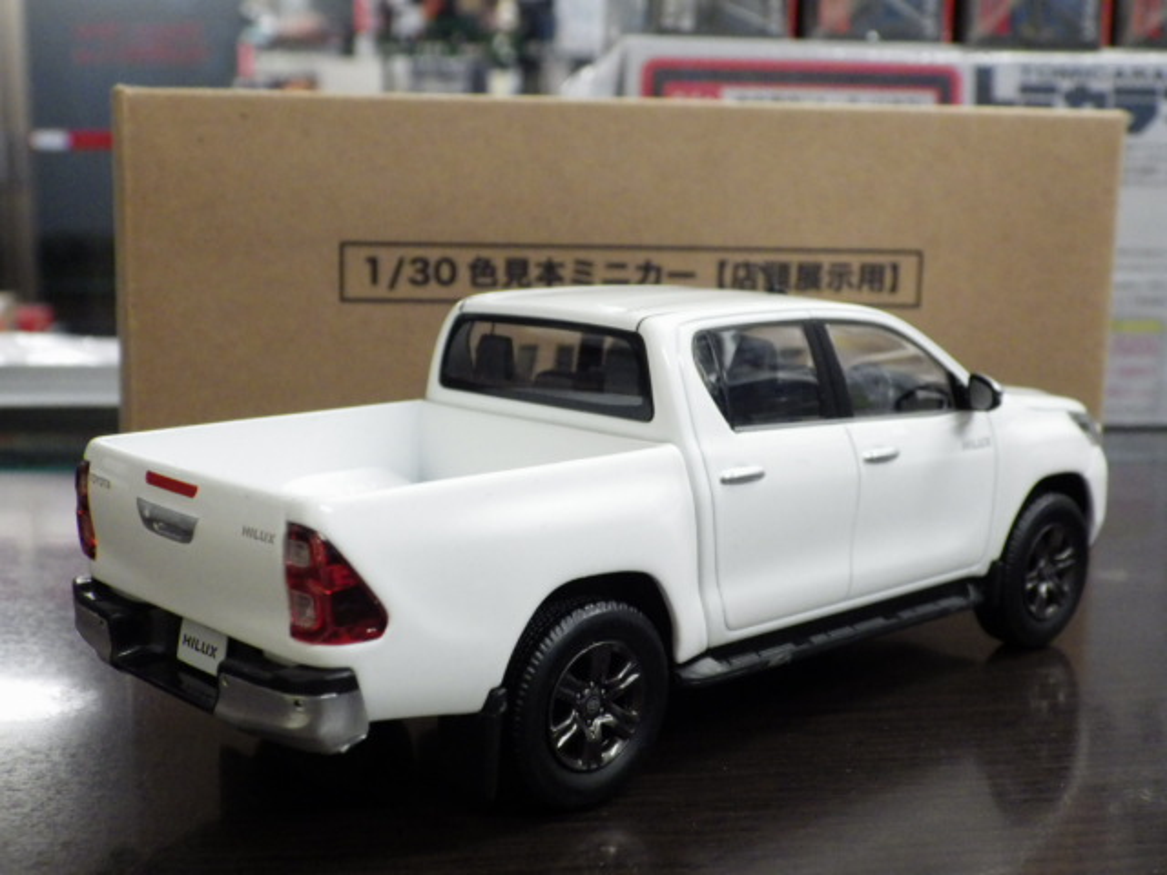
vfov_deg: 29.1
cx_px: 584
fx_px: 1686
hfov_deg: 38.2
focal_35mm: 50
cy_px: 438
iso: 800
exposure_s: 1/50
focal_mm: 9
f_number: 3.8
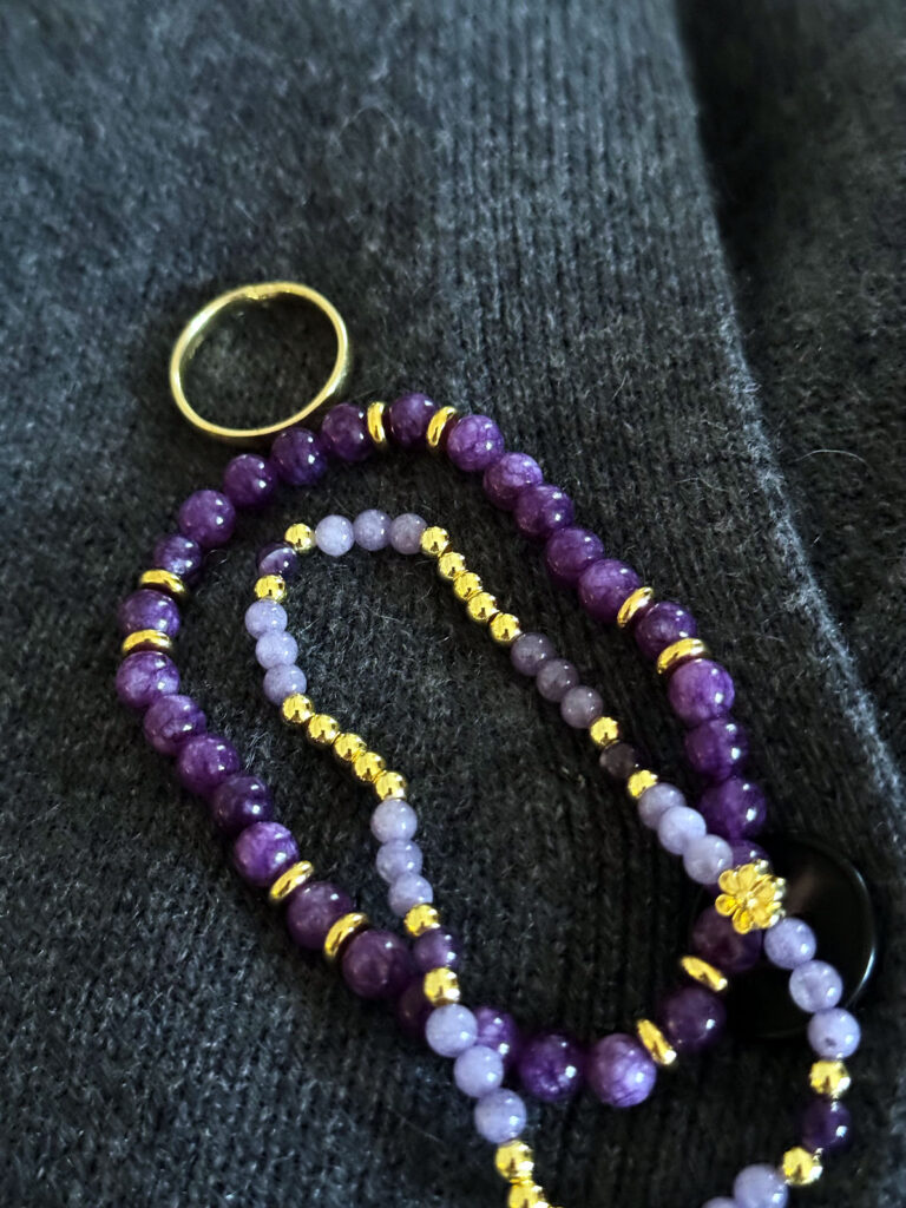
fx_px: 1675
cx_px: 453
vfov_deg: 39.7
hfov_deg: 30.3
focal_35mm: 48
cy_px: 604
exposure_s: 1/20
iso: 1250
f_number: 1.78
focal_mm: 6.76
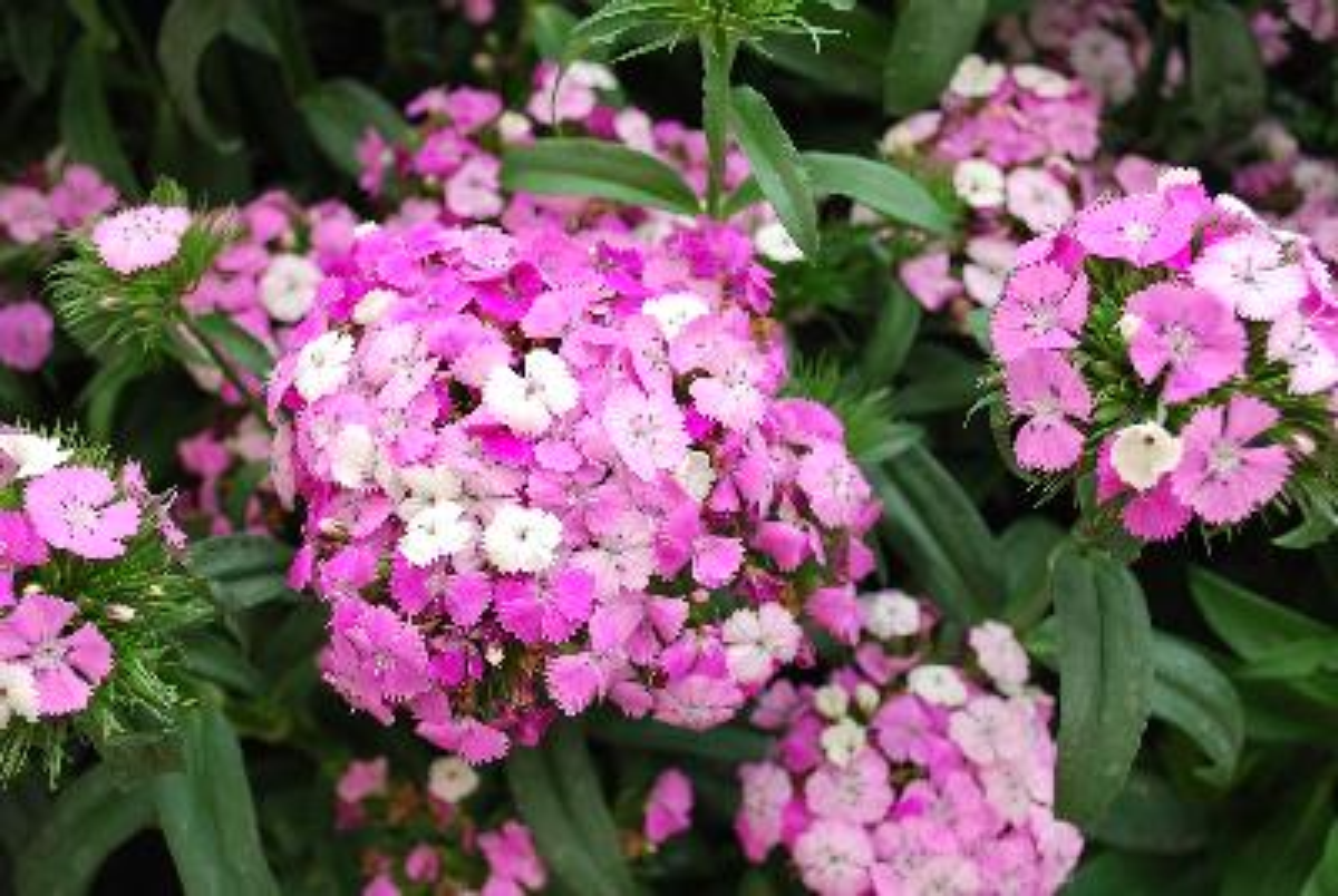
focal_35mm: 44
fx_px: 1619
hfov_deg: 44.9
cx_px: 669
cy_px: 448
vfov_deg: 30.9
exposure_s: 1/125
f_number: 5.6
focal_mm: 29
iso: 200
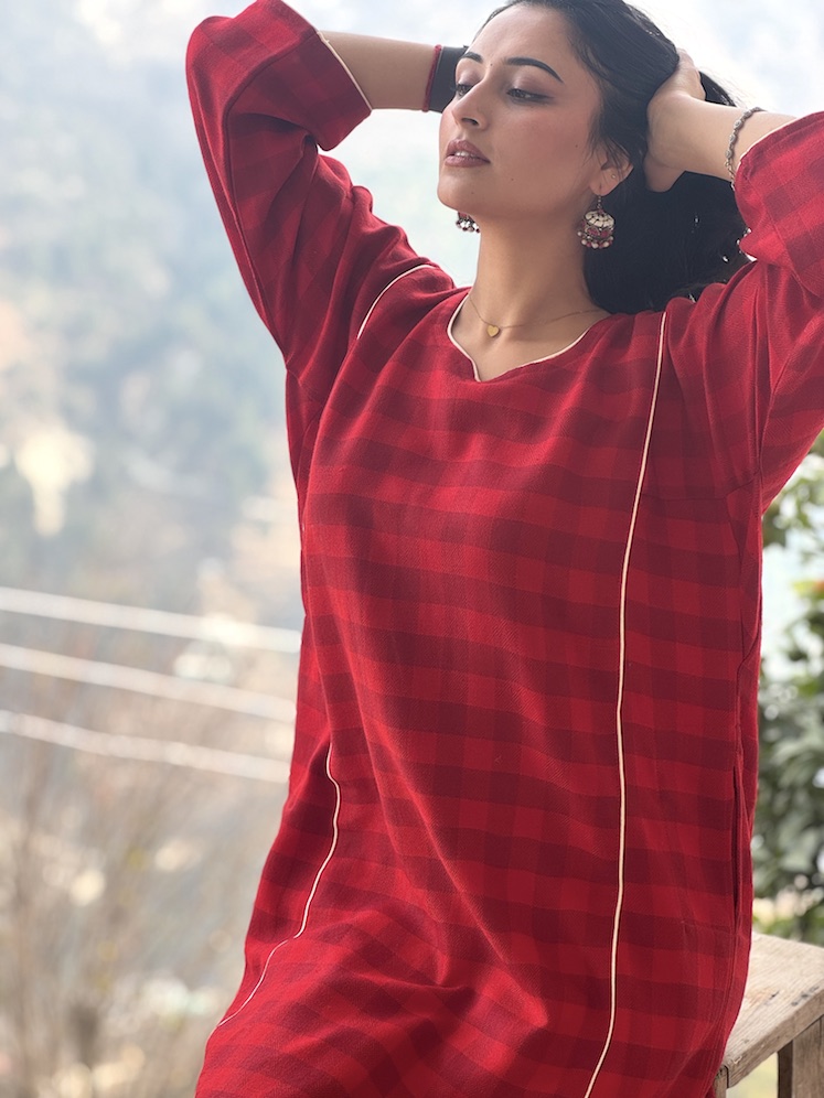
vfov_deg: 25.3
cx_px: 412
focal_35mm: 77
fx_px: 2444
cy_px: 549
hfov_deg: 19.1
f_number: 2.8
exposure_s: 1/99
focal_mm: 9
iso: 25
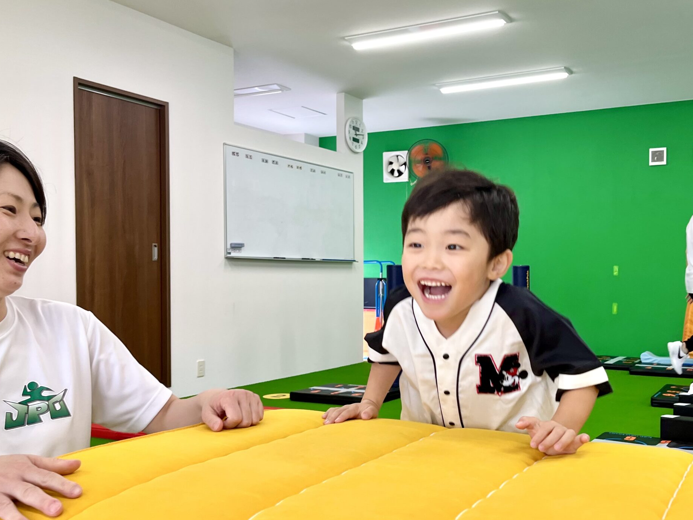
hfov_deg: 50.4
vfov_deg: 39.6
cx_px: 462
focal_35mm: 36
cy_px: 287
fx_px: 721
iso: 64
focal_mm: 5.1
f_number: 1.6
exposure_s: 1/121
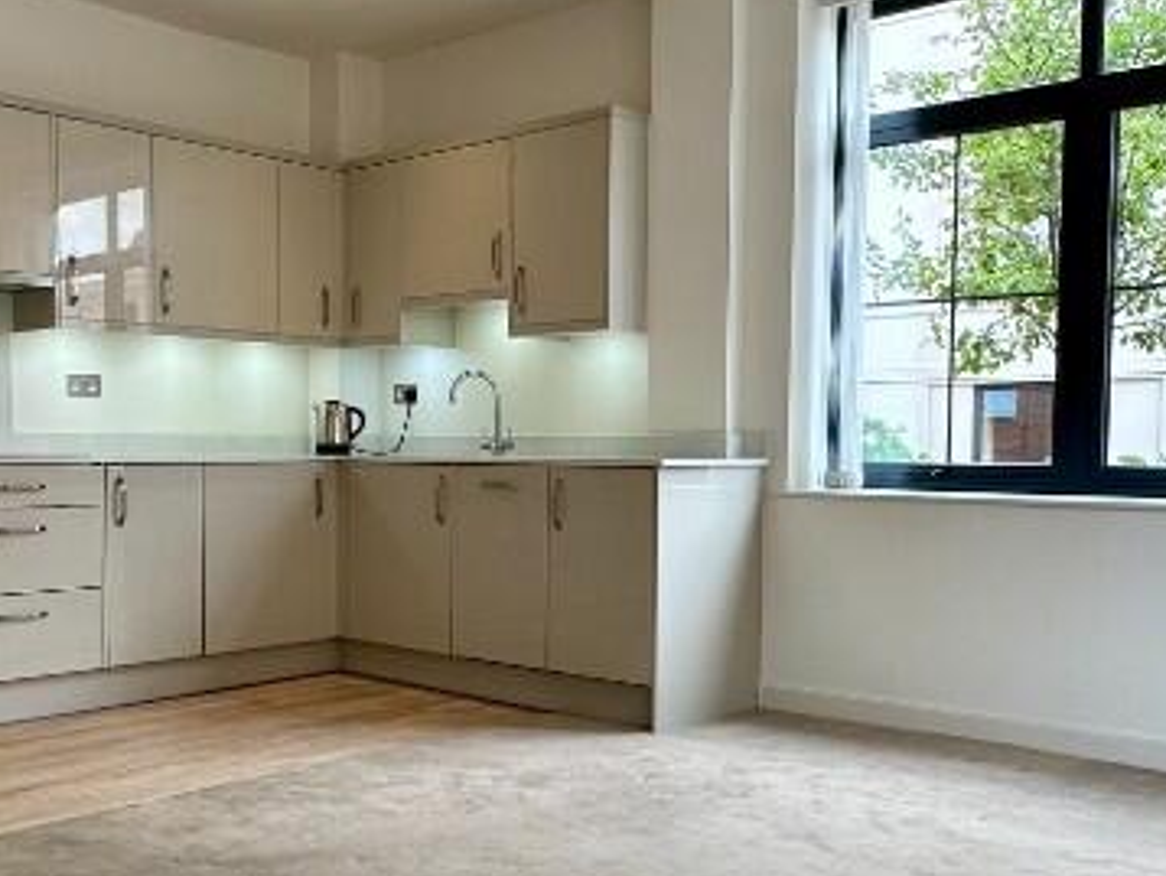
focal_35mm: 40
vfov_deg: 35.9
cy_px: 531
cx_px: 466
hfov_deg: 46.5
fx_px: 1348
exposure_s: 1/100
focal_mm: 2.22
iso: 80
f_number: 2.2
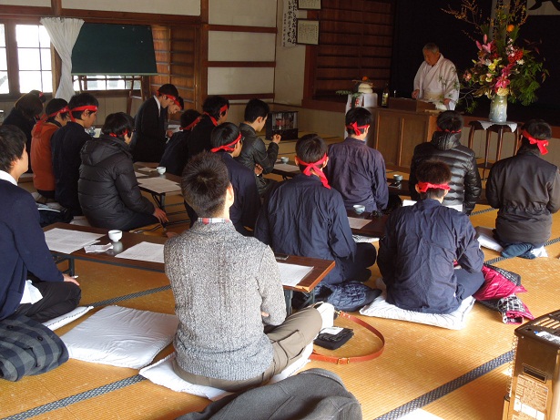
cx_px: 280
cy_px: 210
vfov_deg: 36.8
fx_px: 631
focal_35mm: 39
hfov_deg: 47.9
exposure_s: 1/50
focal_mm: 7
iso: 180
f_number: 3.8
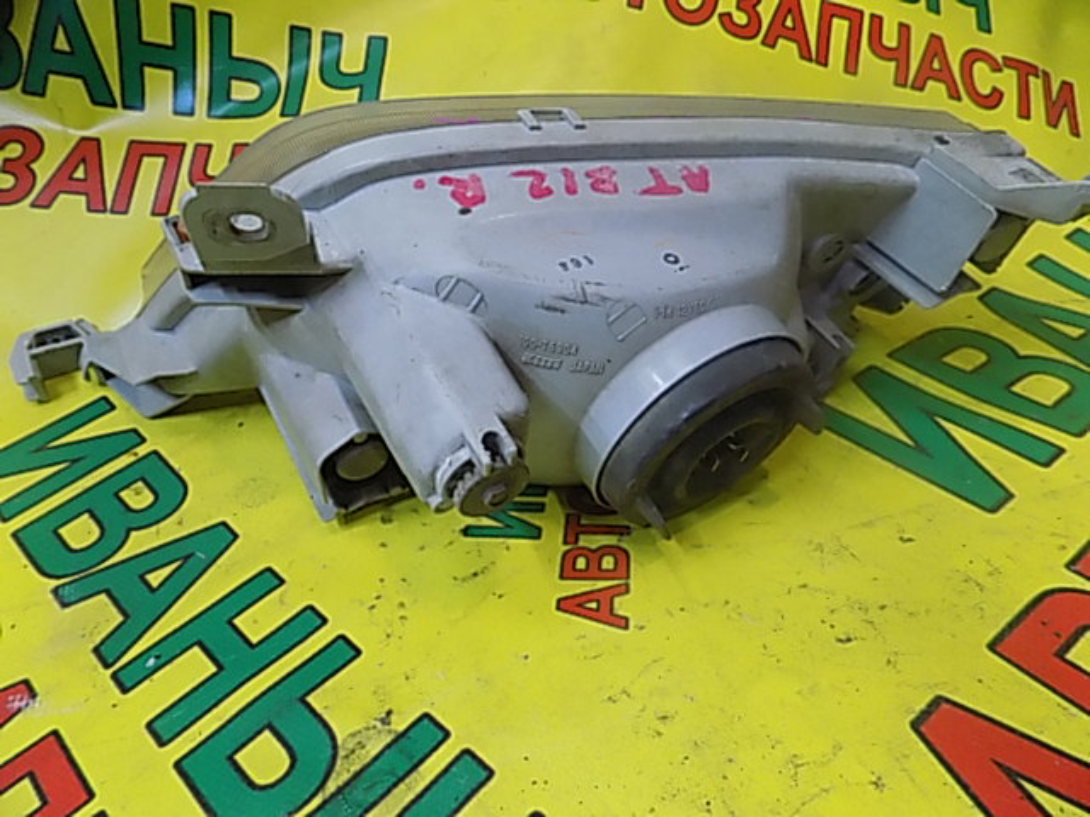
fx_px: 724
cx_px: 545
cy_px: 408
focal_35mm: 23
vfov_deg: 58.9
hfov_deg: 73.9
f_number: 3.1
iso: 360
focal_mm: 4
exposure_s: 1/30
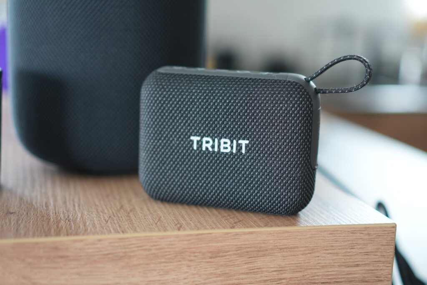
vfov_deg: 25.8
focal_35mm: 52
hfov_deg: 37.8
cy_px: 142
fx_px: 623
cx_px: 214
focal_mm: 35
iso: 320
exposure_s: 1/60
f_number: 1.8
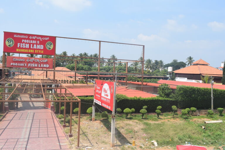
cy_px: 75
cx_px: 112
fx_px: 216
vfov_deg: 38.4
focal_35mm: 34
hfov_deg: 55.1
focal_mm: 23
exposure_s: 1/400
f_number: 10
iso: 200
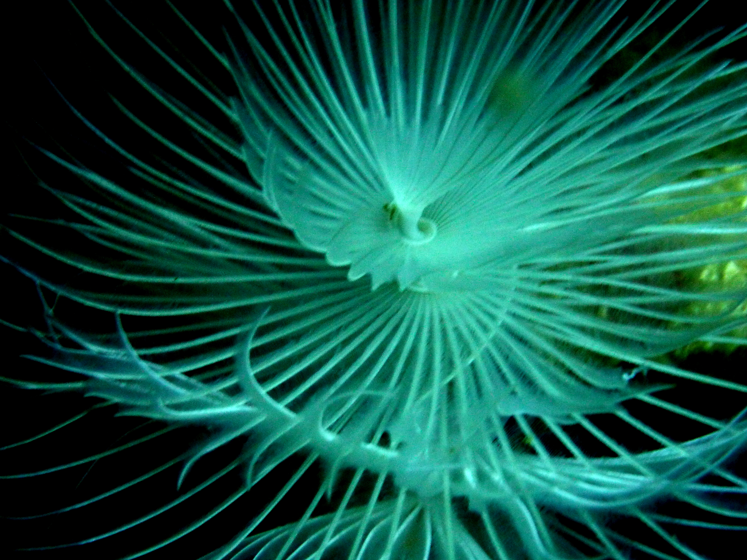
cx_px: 374
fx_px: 3582
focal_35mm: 166
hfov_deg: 11.9
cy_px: 280
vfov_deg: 8.9
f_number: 5.9
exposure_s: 1/125
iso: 400
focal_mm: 22.8
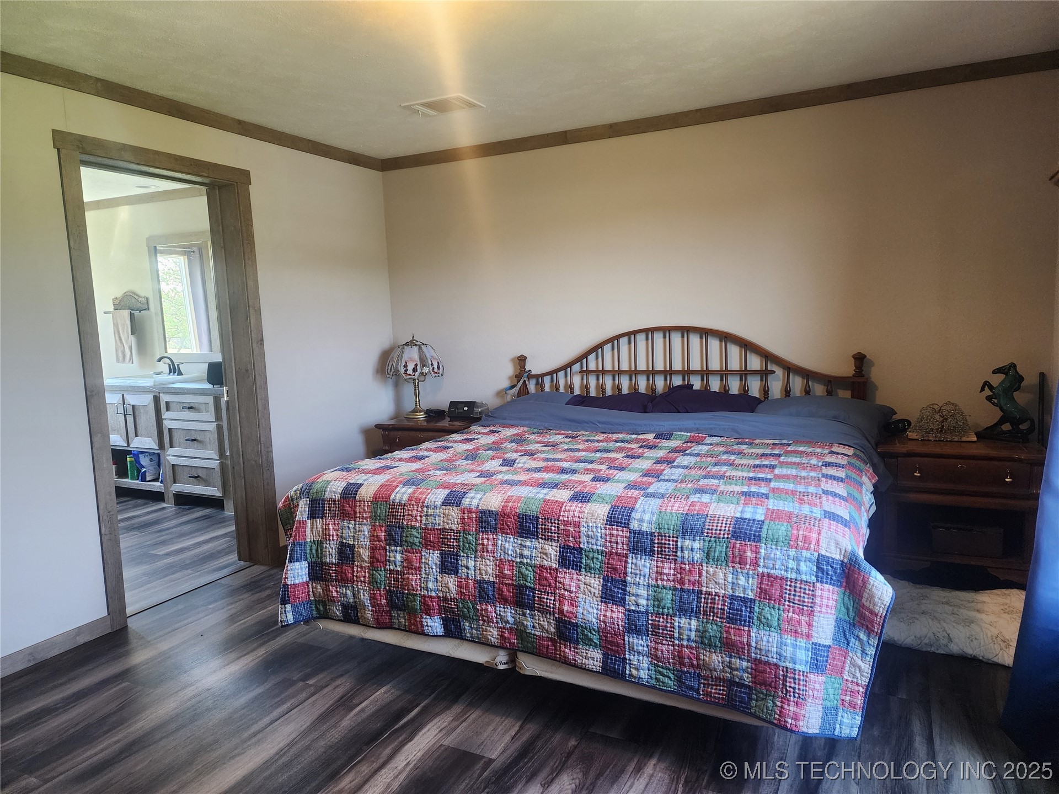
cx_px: 530
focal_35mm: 23
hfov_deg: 73.9
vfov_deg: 58.9
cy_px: 397
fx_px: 704
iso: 320
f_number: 1.8
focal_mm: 6.4
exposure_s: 1/120
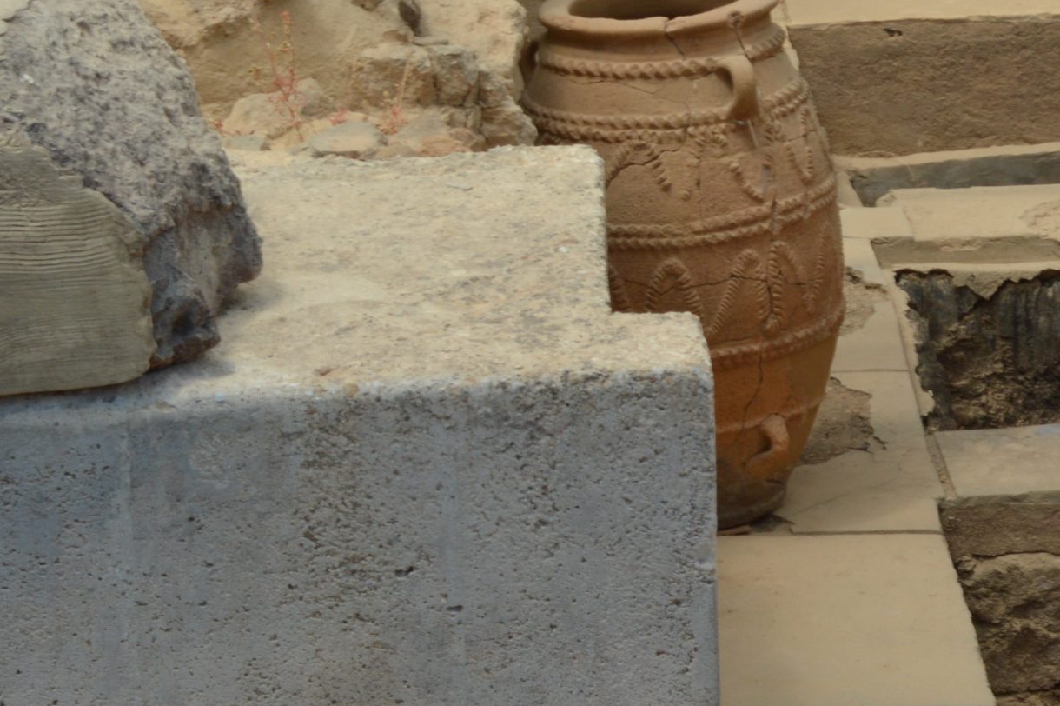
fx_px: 5209
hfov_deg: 11.4
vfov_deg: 7.7
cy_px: 67
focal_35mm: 177
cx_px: 1227
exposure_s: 1/160
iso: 200
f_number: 20
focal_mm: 48
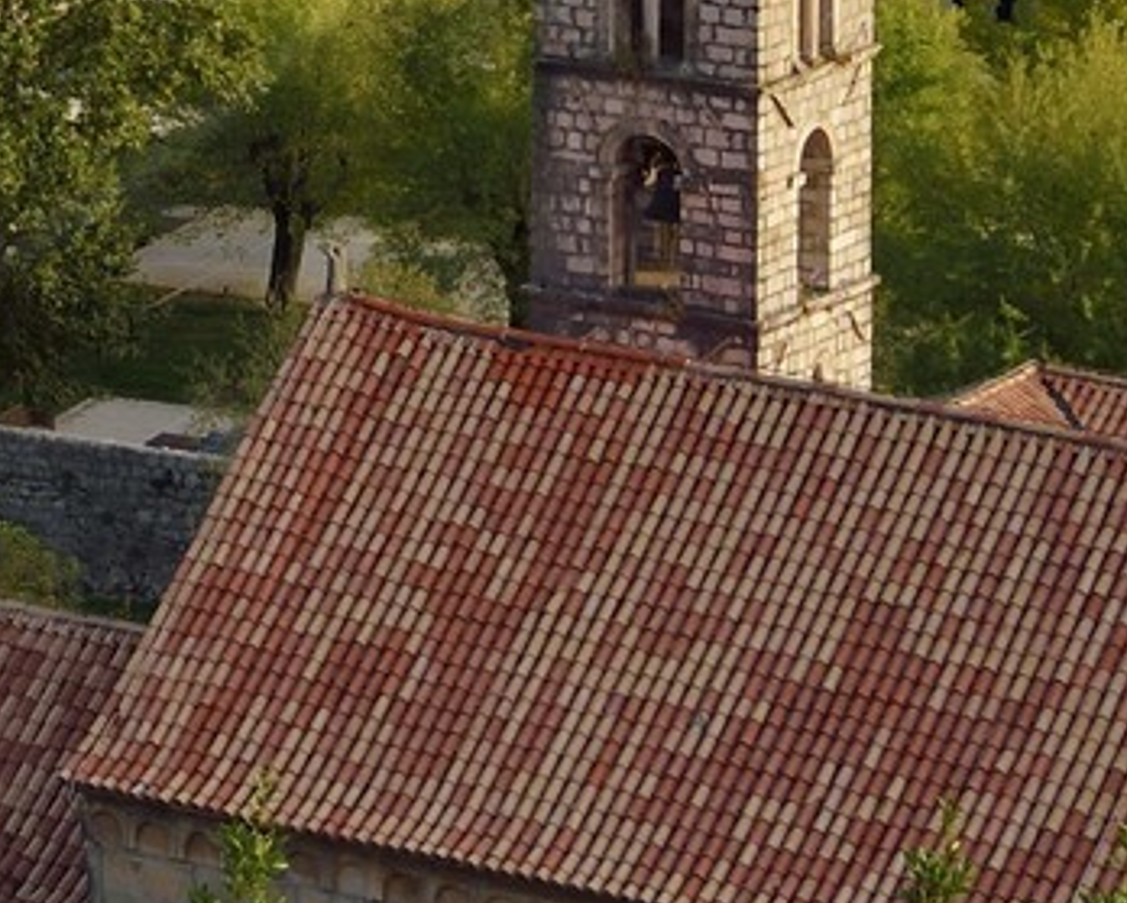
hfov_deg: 8.4
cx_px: -557
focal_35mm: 224
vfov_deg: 6.7
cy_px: -798
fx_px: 7478
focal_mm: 52
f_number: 11
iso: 200
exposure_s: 1/125
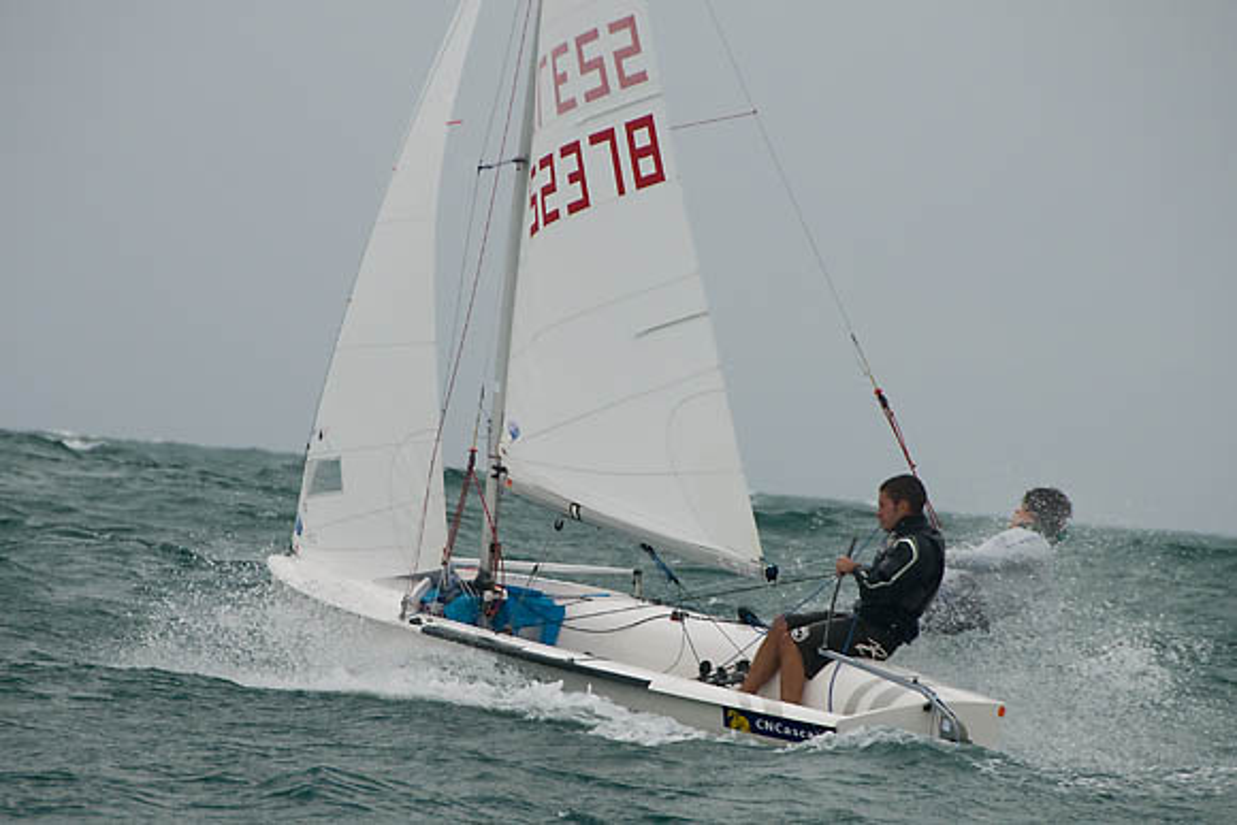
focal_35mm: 255
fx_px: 8764
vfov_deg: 5.4
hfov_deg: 8.1
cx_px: 618
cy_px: 412
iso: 200
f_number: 5.6
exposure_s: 1/1250
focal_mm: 170
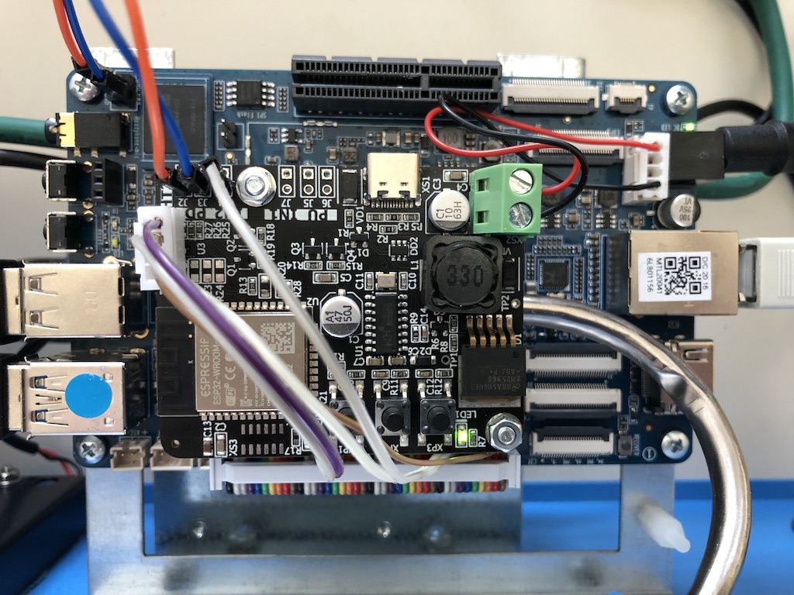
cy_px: 298
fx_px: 642
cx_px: 397
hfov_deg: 63.4
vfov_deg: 49.7
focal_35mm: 28
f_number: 1.8
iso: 40
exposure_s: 1/15
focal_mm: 4
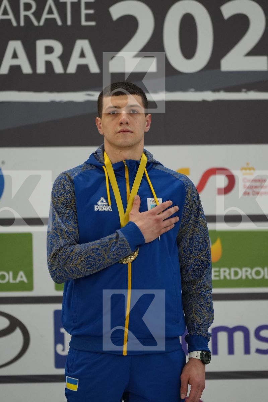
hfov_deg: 4.6
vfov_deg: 6.9
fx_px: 3350
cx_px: 134
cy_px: 201
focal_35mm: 300
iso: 1600
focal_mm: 200
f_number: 2.8
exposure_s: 1/500
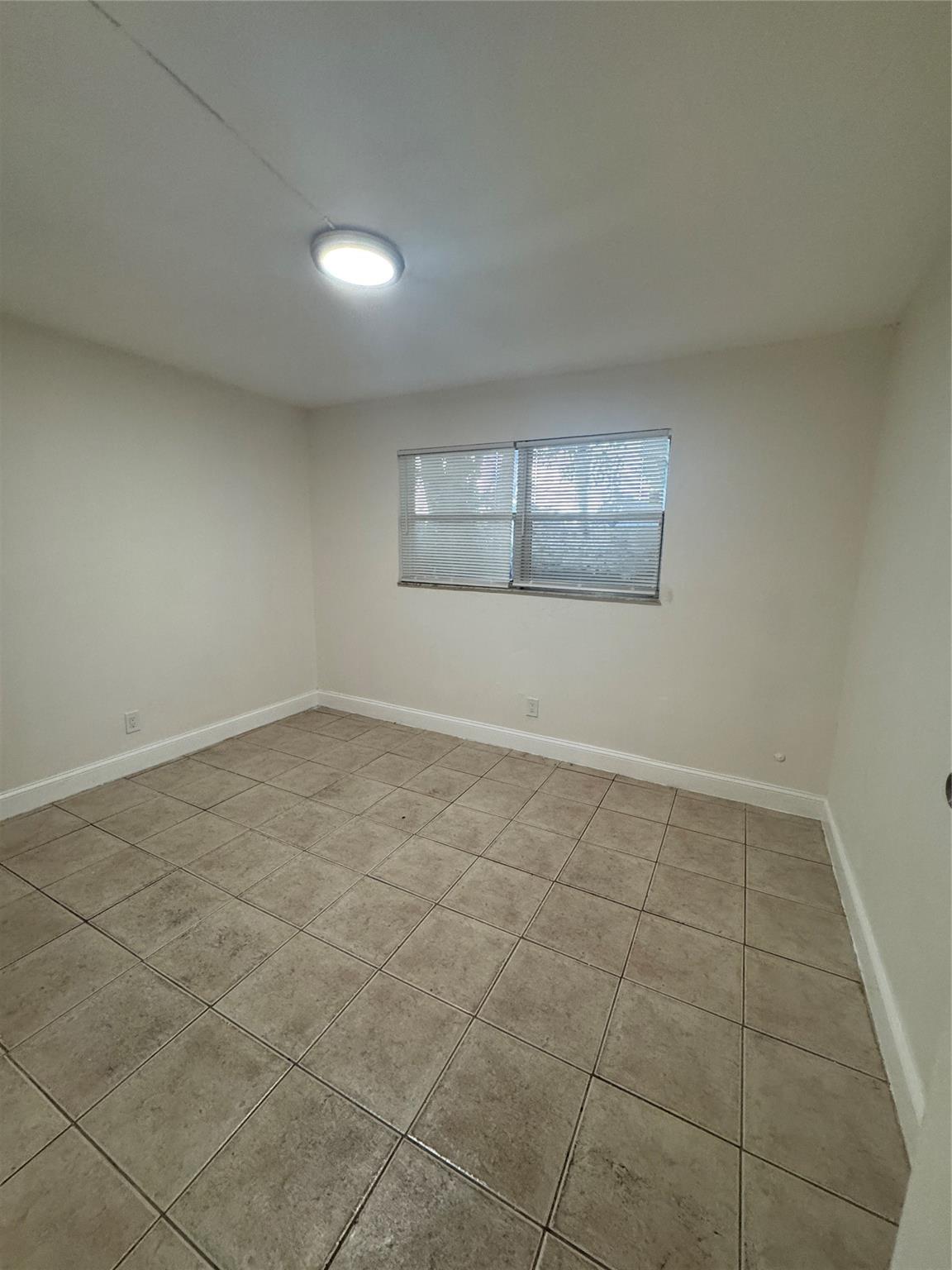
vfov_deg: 102.1
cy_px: 635
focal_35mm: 14
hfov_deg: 85.7
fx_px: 513
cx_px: 476
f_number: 2.2
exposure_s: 1/120
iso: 250
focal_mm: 2.22
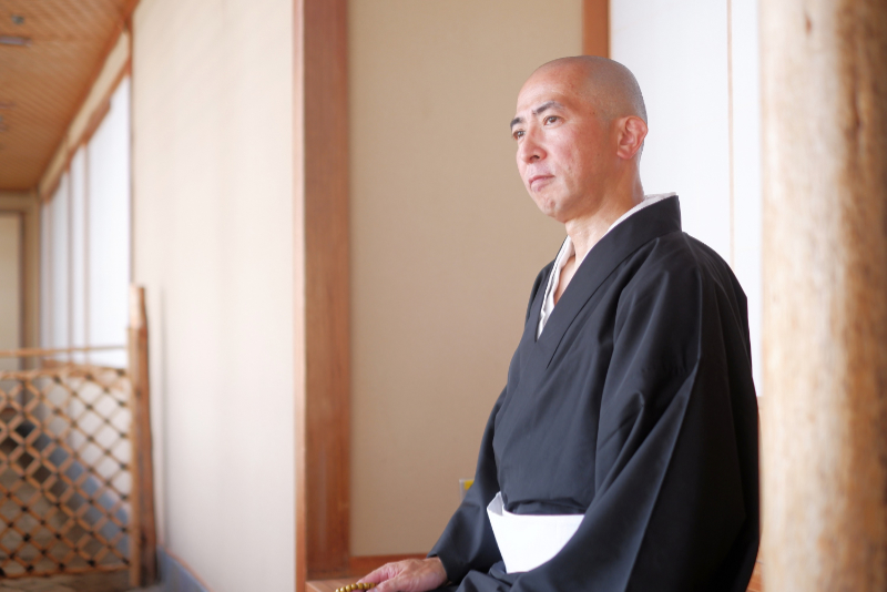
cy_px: 296
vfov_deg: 25.5
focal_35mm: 53
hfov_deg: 37.5
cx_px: 444
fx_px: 1306
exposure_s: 1/320
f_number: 1.4
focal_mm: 35
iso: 200
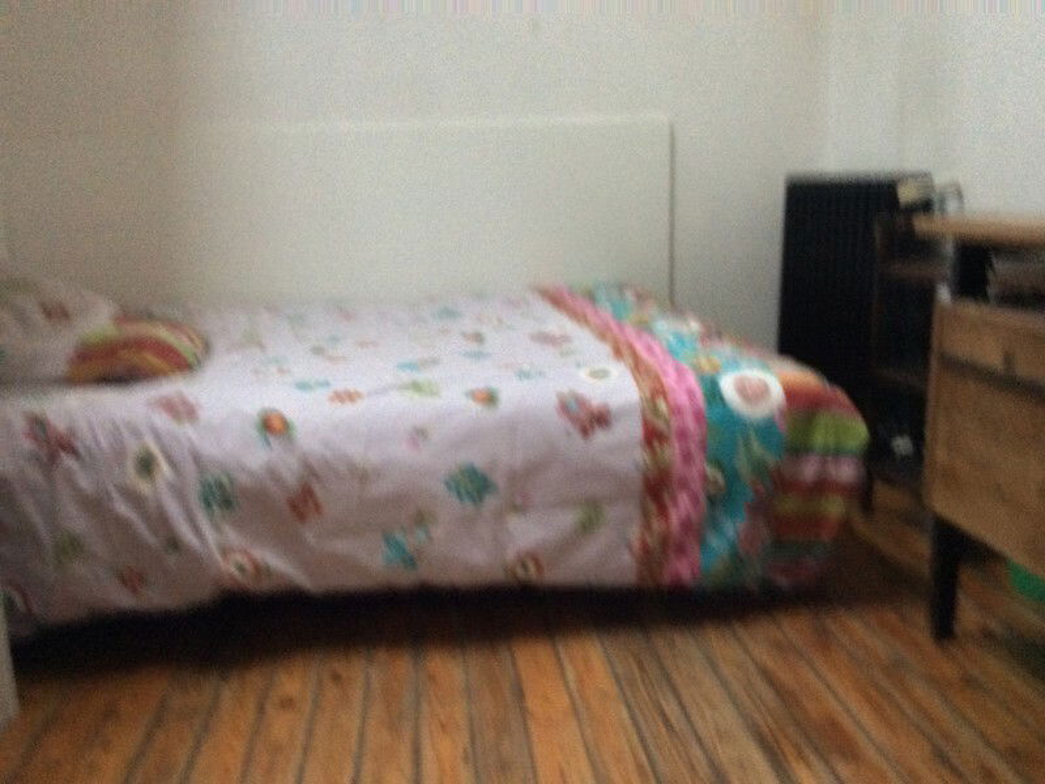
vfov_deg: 44.2
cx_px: 522
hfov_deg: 56.8
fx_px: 966
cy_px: 392
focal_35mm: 32
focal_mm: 3.3
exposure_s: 1/17
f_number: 2.4
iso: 320
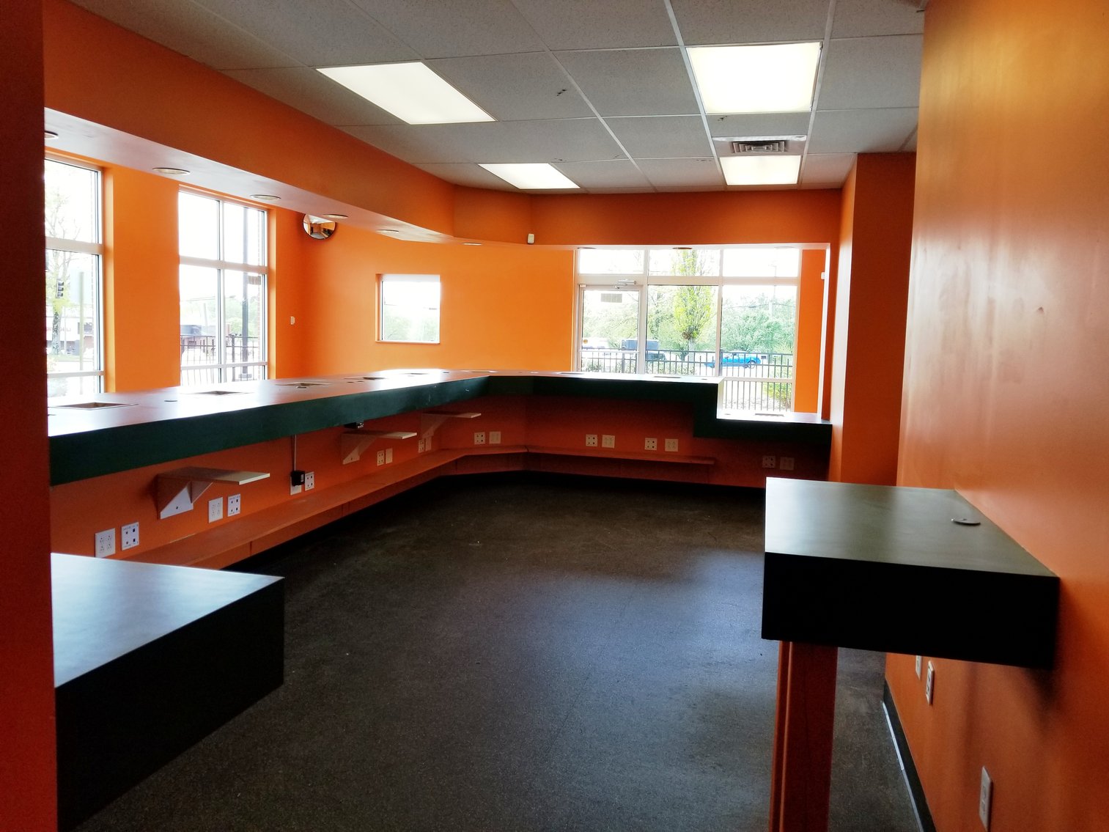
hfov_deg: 67.3
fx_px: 833
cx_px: 554
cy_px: 416
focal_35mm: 26
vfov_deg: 53.1
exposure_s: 1/152
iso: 50
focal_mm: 4.25
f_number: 1.7
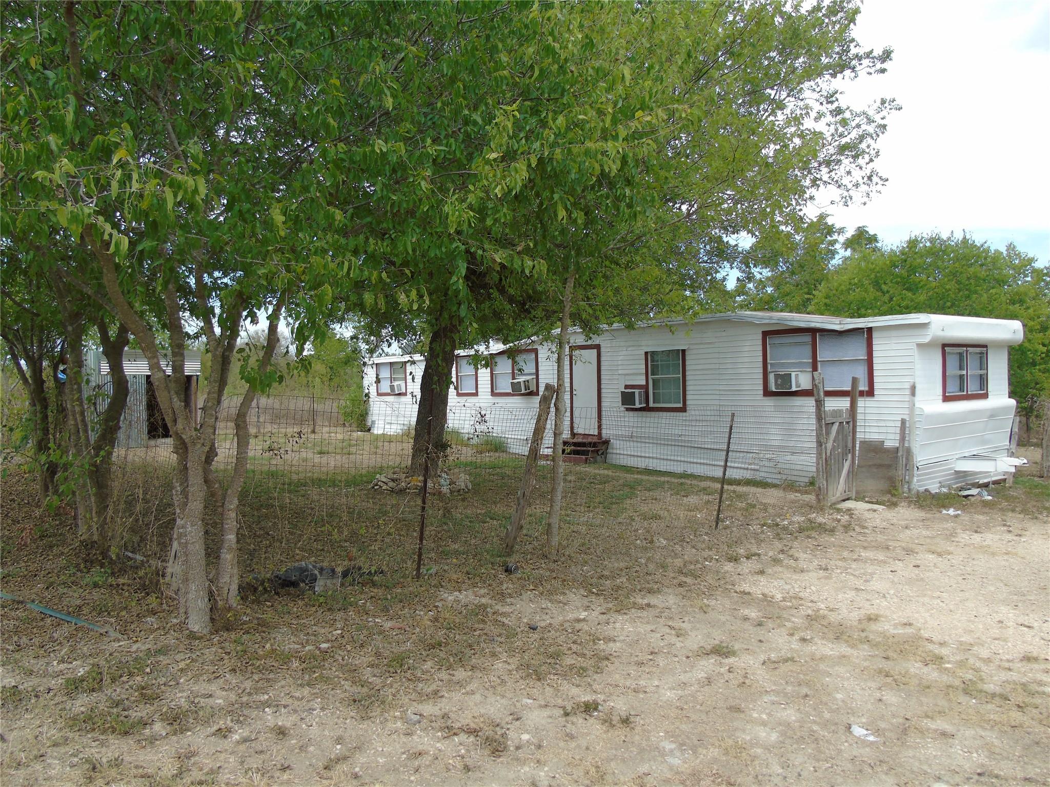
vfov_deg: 54.9
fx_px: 758
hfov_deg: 69.4
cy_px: 394
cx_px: 525
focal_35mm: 25
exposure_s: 1/400
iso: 80
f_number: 3.4
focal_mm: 4.4
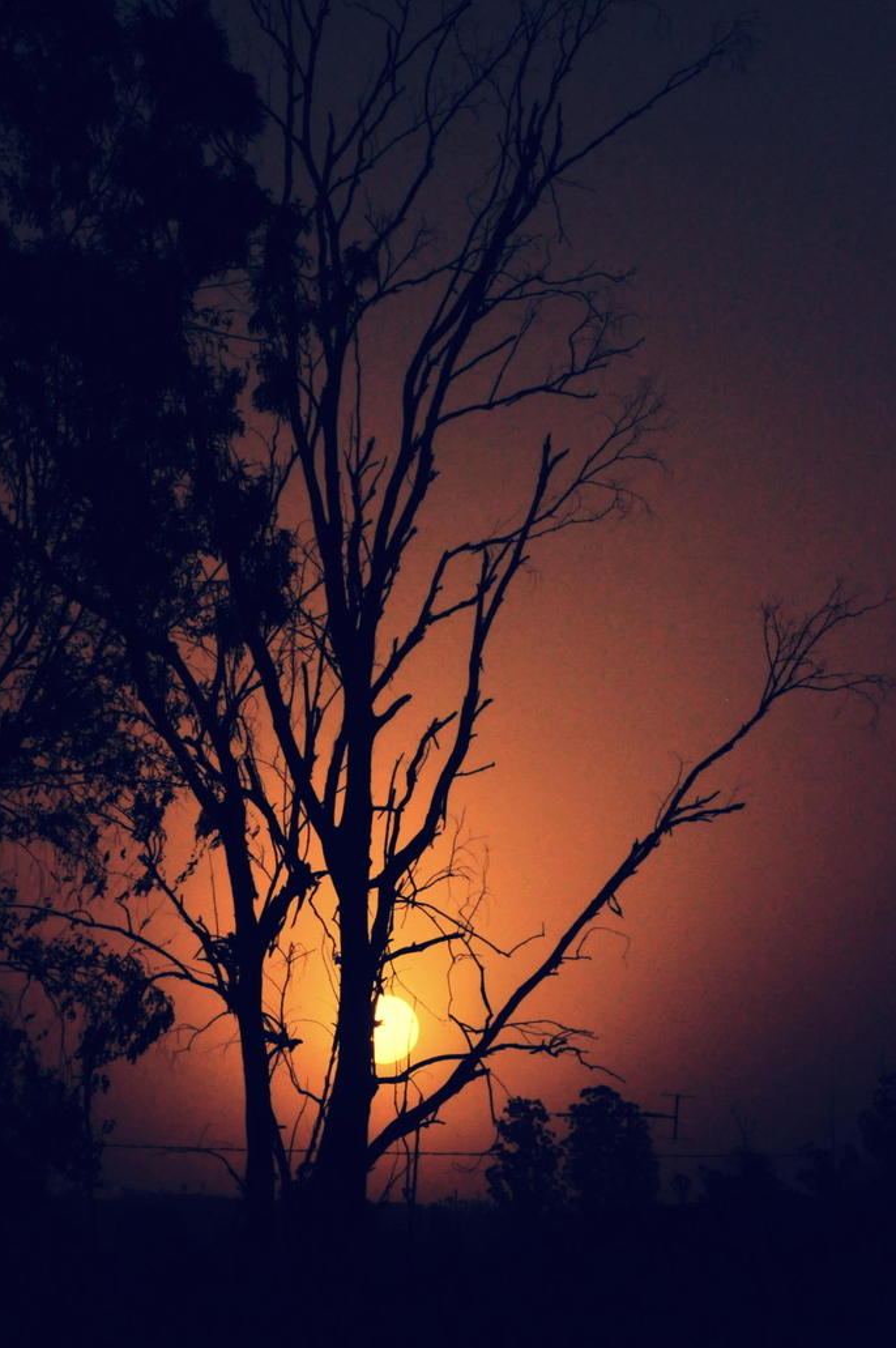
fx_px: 7593
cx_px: 458
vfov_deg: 10.1
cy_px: 618
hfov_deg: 6.8
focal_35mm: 203
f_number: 29
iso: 1000
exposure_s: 1/3200
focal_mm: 116
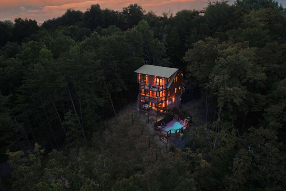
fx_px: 175
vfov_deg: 57.2
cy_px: 96
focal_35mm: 22
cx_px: 143
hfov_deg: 78.6
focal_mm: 8.38
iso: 380
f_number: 2.8
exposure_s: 1/15
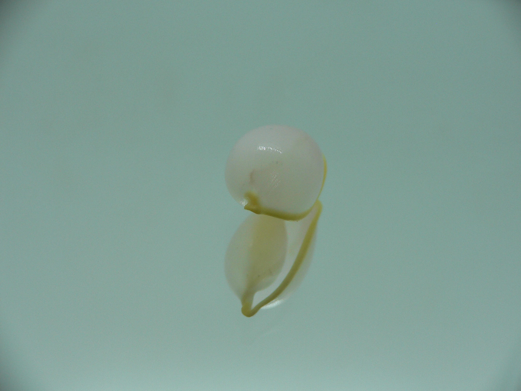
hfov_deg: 52.6
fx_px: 527
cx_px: 260
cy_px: 196
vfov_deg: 40.7
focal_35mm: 35
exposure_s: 1/80
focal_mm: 4.6
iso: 80
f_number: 2.8
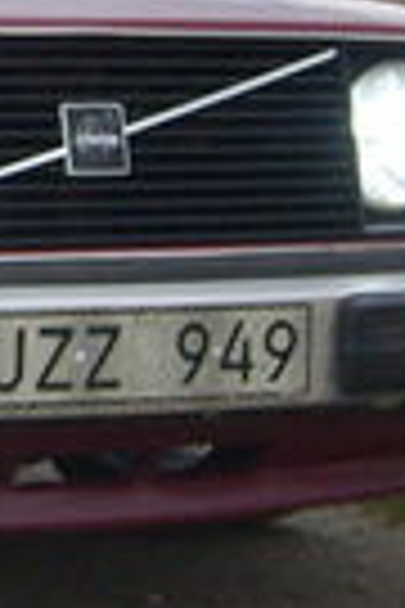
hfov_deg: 6.3
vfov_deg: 9.7
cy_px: 90
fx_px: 3577
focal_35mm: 212
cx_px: -464
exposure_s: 1/60
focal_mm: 7.2
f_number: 3
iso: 80
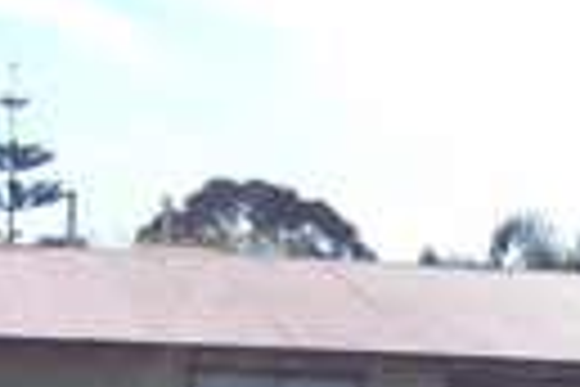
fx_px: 2030
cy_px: 558
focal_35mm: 126
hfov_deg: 16.2
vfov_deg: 10.5
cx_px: 454
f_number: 5.6
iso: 100
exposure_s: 1/500
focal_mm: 8
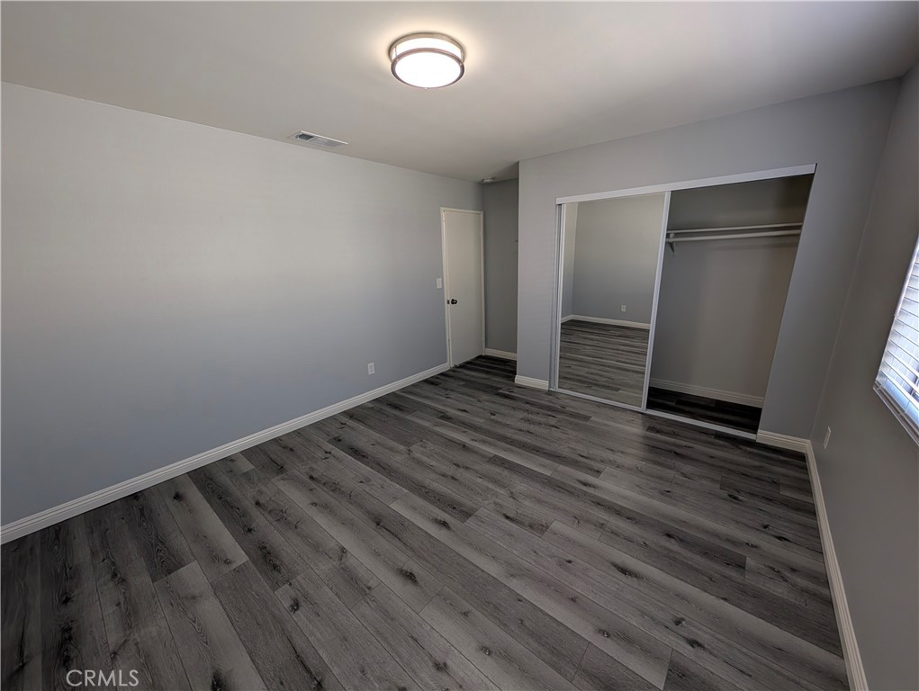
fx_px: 319
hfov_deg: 110.5
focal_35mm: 12
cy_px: 346
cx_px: 460
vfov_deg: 94.6
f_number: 1.7
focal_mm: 2.02
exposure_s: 1/140
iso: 53
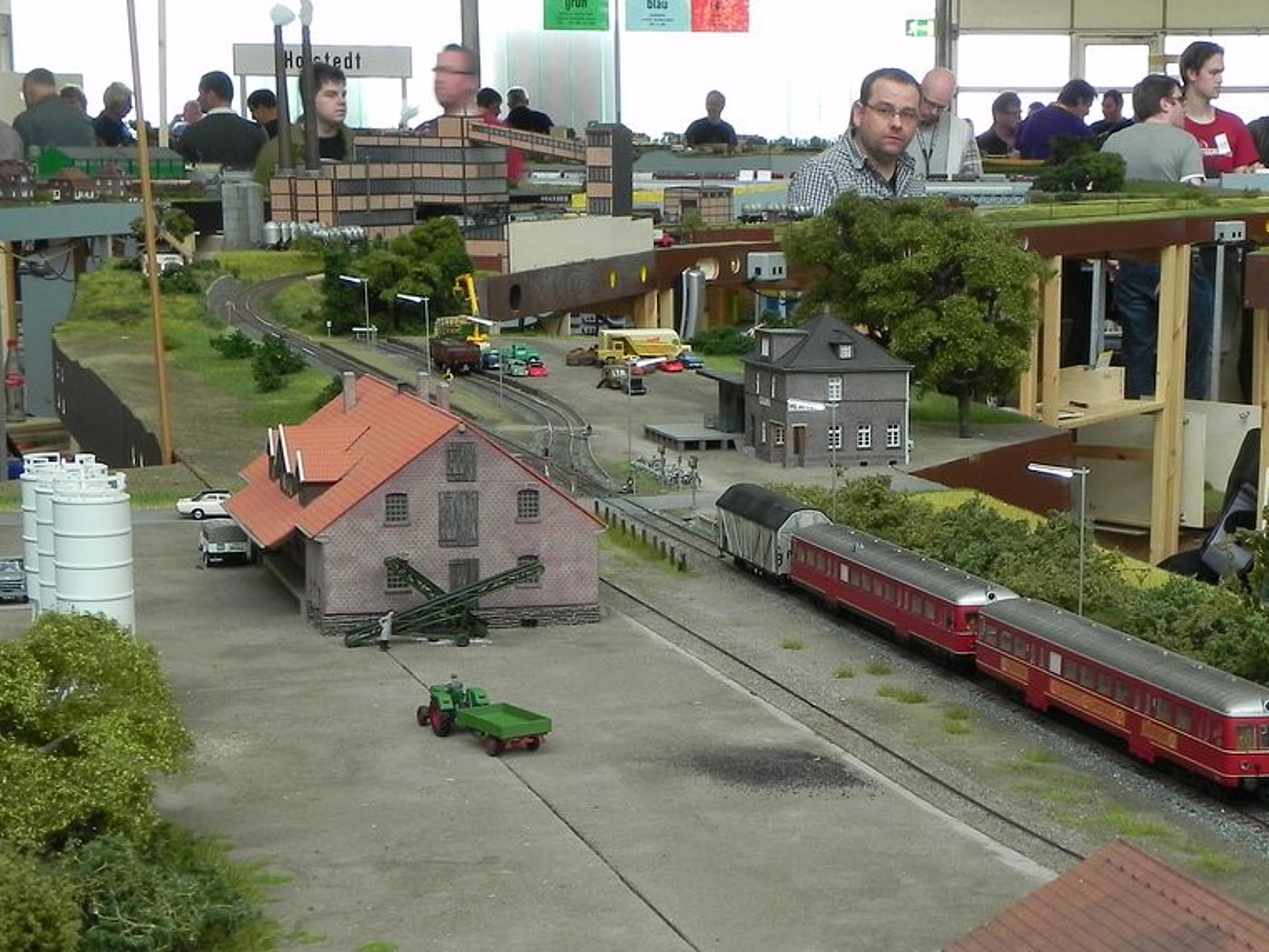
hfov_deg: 24.9
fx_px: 2860
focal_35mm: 78
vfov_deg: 18.9
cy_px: 599
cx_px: 852
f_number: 7.1
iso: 160
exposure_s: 1/6.8
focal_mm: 10.3
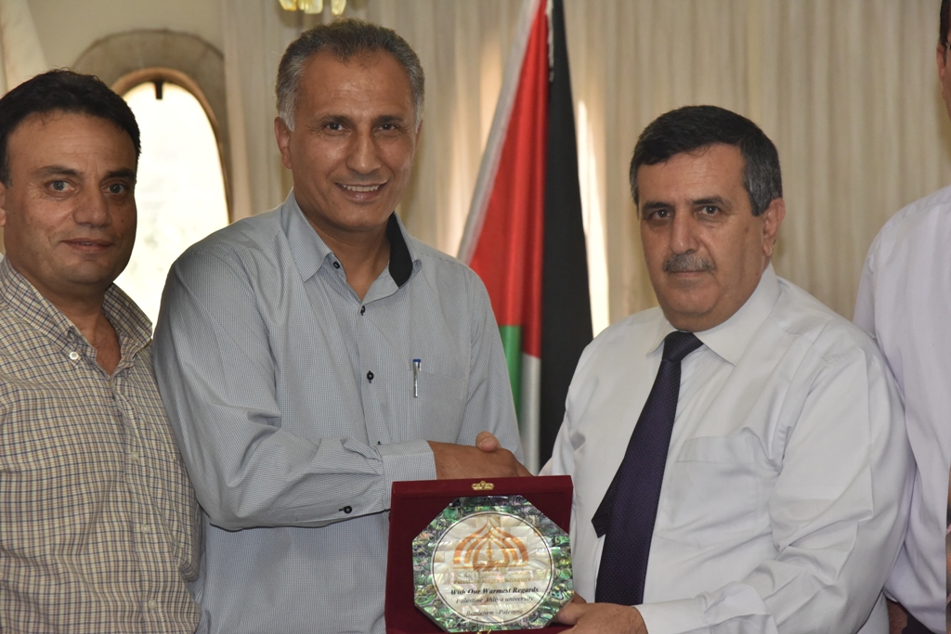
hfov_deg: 20.4
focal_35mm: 100
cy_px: 317
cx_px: 476
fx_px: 2642
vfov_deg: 13.7
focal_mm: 100
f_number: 7.1
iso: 2500
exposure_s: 1/250
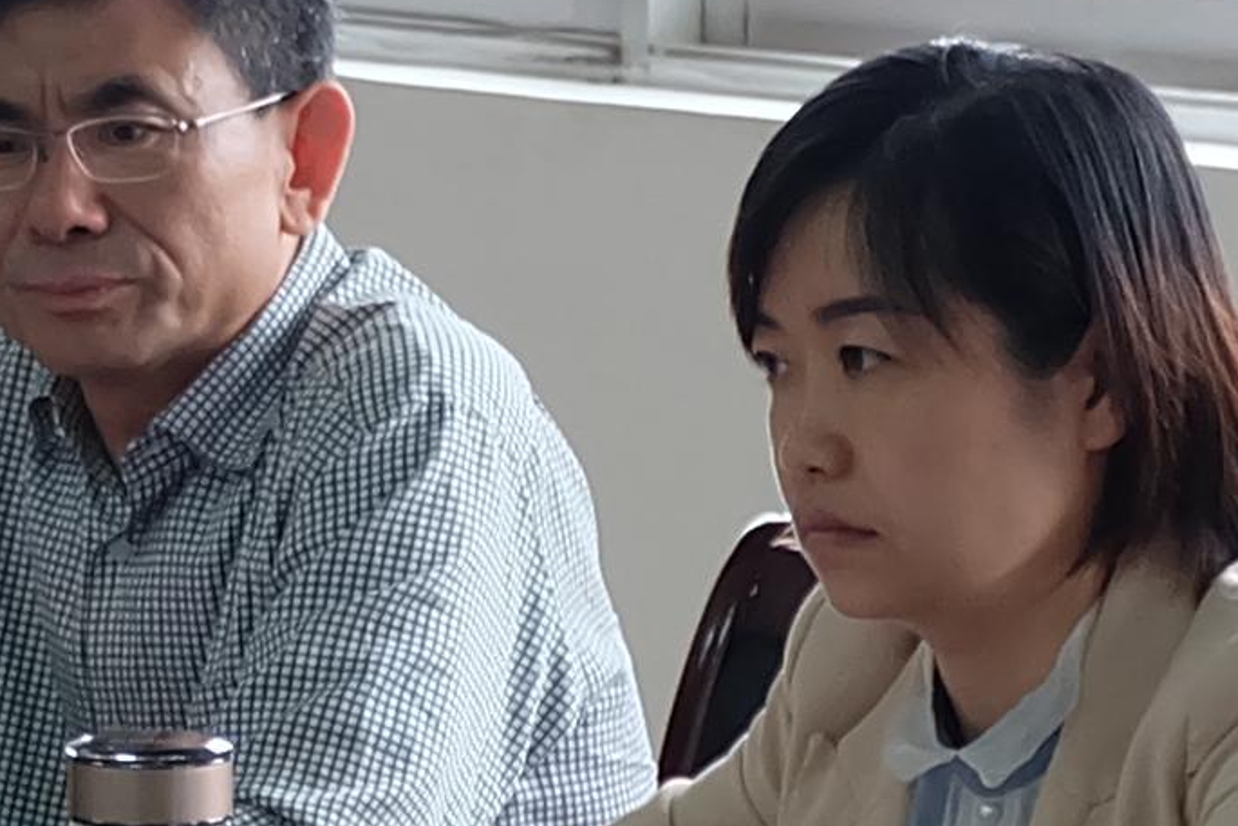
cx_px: -598
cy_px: 351
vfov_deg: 4.8
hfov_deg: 7.1
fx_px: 9837
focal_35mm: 286
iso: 800
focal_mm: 26.9
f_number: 4.5
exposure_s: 1/50
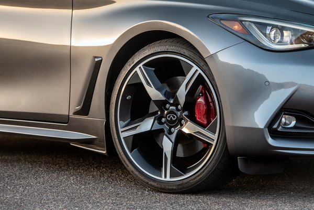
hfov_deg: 14.7
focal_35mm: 140
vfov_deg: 9.8
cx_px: 157
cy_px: 105
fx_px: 1221
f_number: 5
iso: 64
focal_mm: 140
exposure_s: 1/30
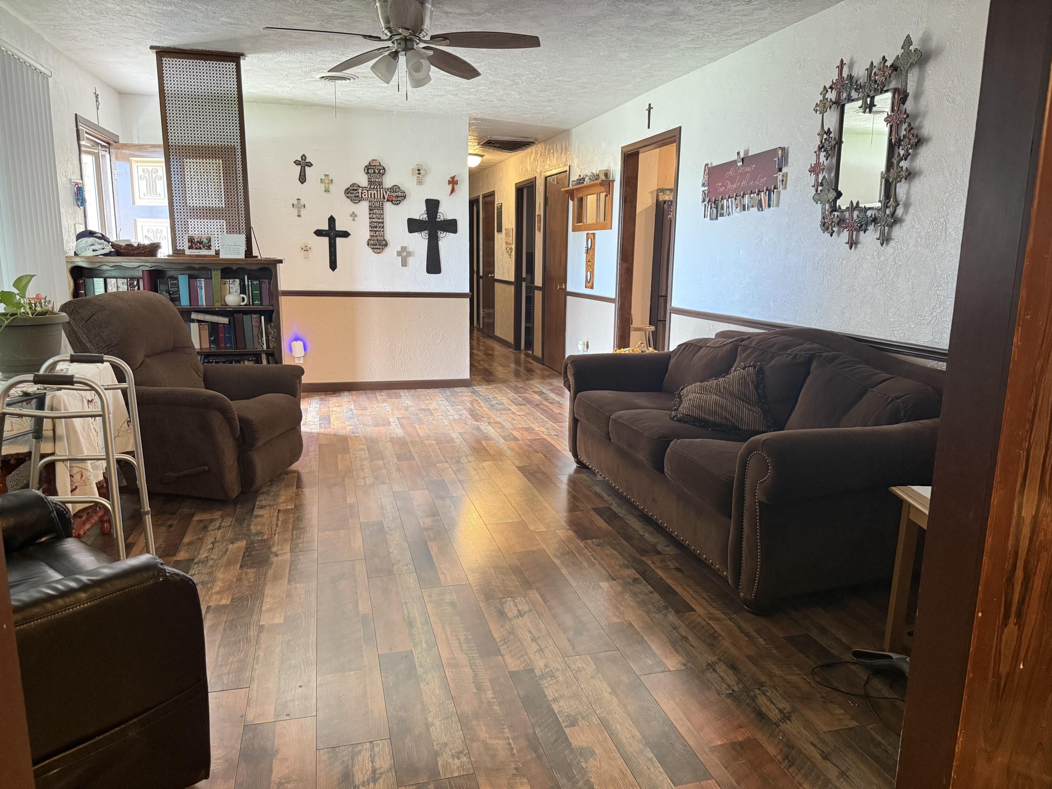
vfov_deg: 56.8
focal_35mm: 24
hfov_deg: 71.6
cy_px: 394
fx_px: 729
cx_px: 526
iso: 400
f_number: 1.78
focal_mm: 6.76
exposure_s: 1/60
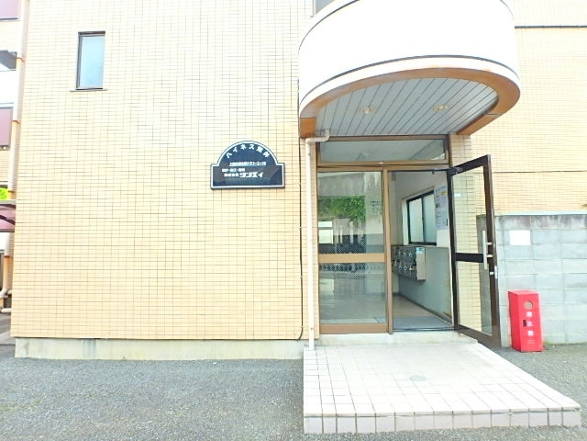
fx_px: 356
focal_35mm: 21
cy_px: 220
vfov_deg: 63.4
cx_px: 294
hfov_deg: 79.0
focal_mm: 3.7
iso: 125
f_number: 3.5
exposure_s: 1/80
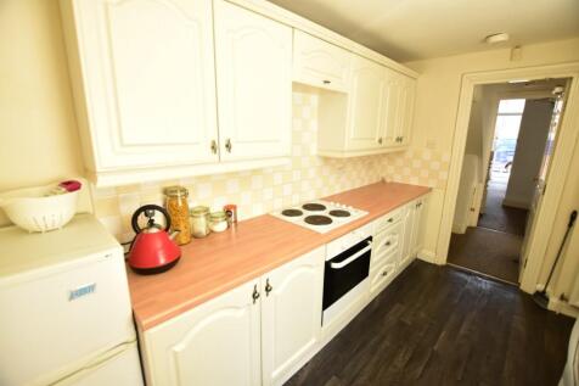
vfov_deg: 77.3
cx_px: 290
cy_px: 193
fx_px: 241
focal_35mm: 15
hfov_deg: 100.4
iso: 800
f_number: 3.5
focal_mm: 10
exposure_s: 1/100
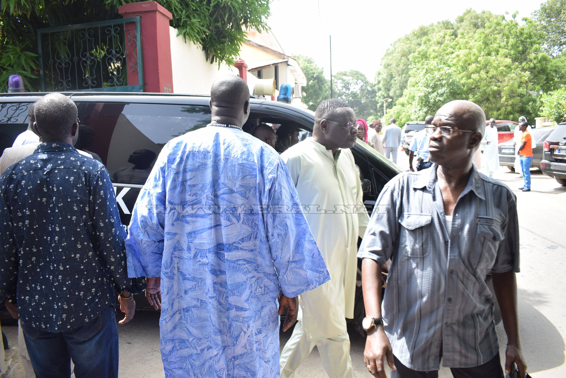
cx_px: 283
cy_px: 189
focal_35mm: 27
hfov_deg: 67.3
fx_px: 425
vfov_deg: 48.0
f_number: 5
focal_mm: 18
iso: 320
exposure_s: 1/250
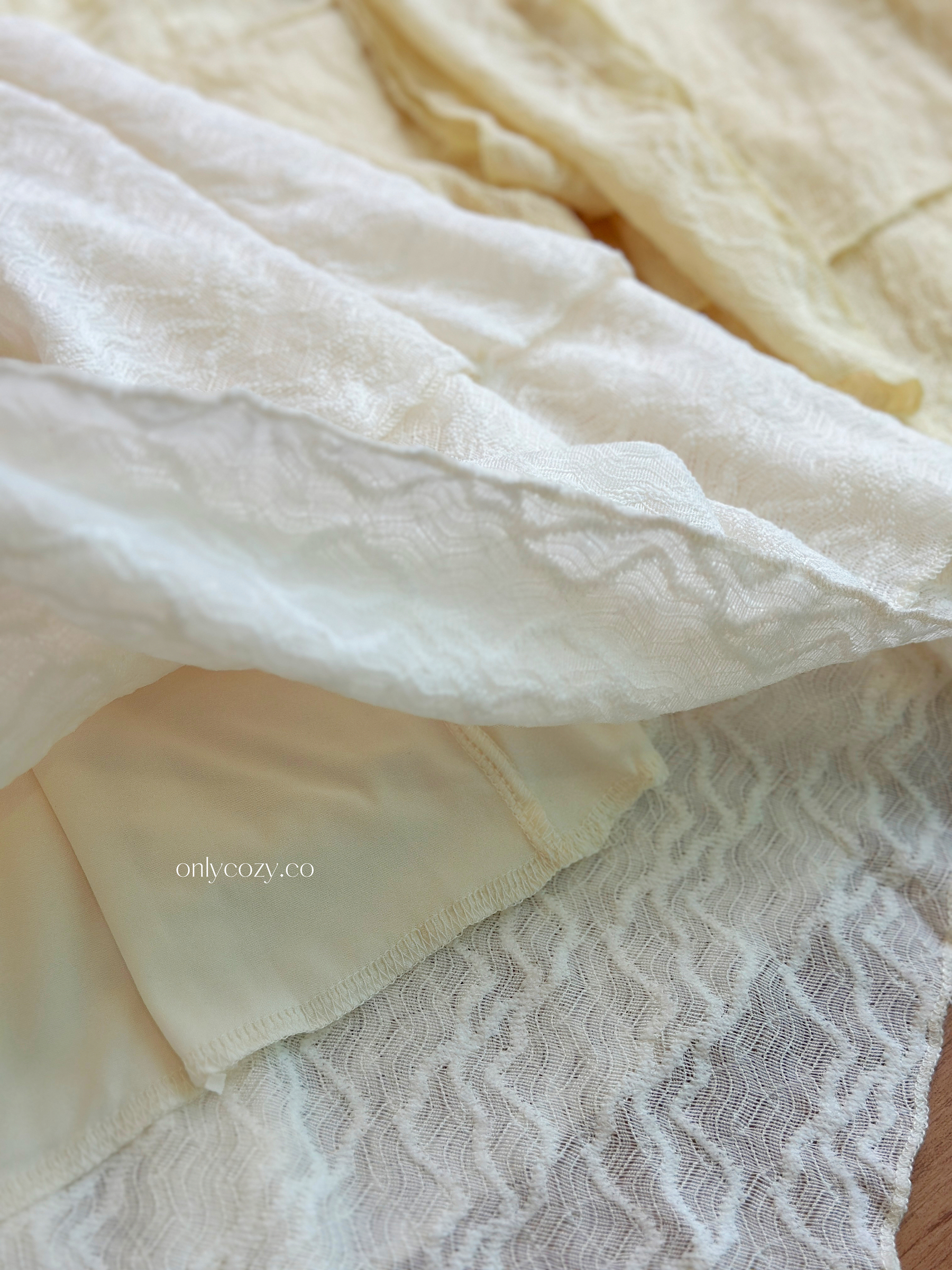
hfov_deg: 30.3
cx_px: 476
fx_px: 1760
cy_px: 635
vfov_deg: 39.7
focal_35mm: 48
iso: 80
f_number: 1.78
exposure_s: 1/166
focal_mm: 6.86
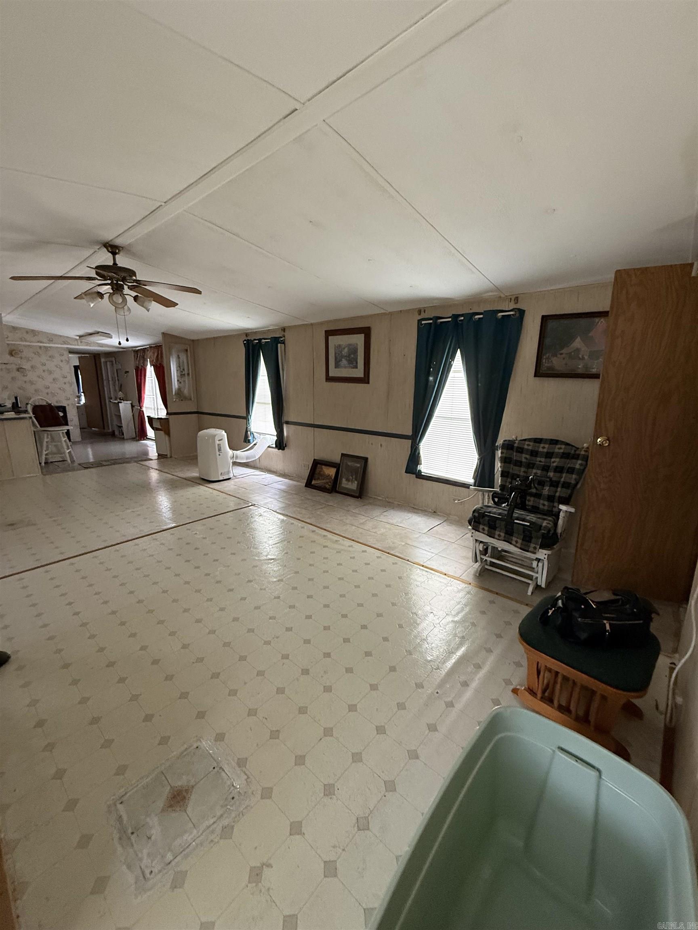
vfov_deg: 102.1
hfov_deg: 85.7
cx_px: 349
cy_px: 465
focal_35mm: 14
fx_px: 376
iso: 400
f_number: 2.2
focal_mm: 2.22
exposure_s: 1/60
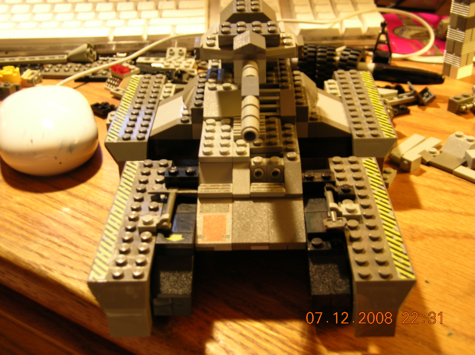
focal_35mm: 52
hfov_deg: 36.8
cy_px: 178
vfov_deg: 28.0
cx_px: 238
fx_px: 713
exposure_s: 1/1.4
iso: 50
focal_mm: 8.7
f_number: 3
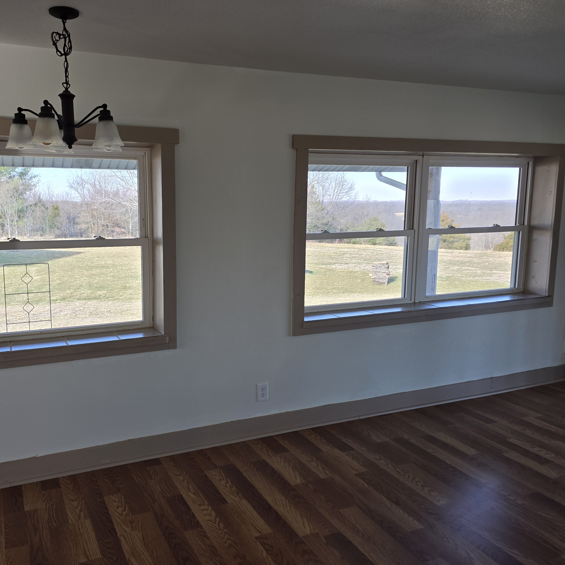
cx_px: 191
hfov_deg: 56.2
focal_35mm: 28
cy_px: 279
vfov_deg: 57.3
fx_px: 517
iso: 80
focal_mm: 6.3
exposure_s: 1/180
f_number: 1.7
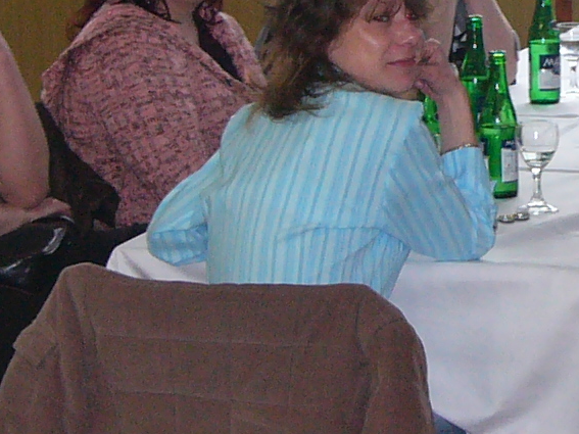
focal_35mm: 175
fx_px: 2926
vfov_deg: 8.5
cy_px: 136
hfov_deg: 11.2
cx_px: 582
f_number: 2.8
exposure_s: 1/30
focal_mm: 8.2
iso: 200
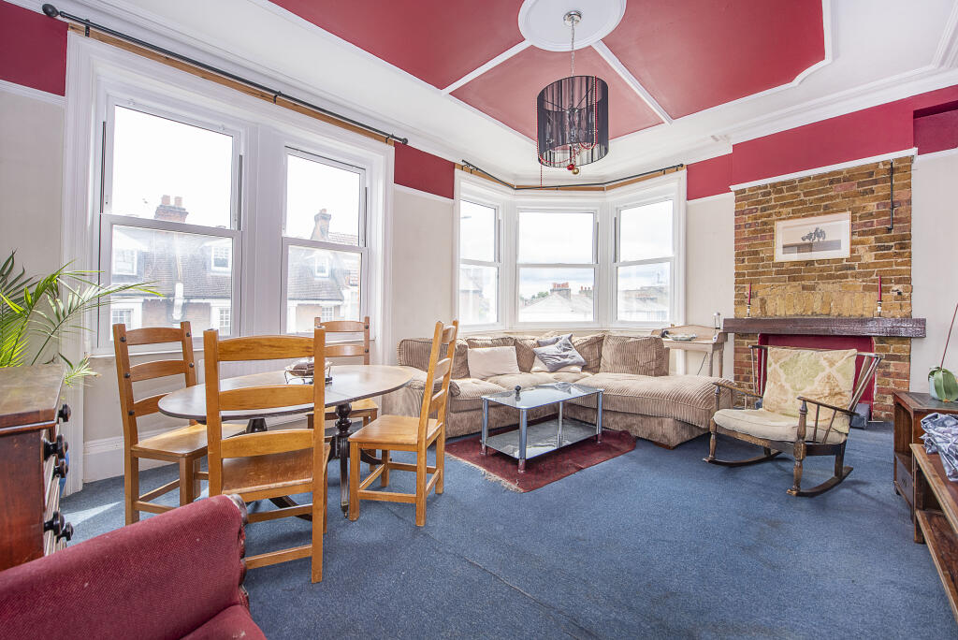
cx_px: 479
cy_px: 320
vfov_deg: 81.3
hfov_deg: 104.2
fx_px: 373
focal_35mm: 14
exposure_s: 1/160
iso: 400
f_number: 6.3
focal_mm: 14
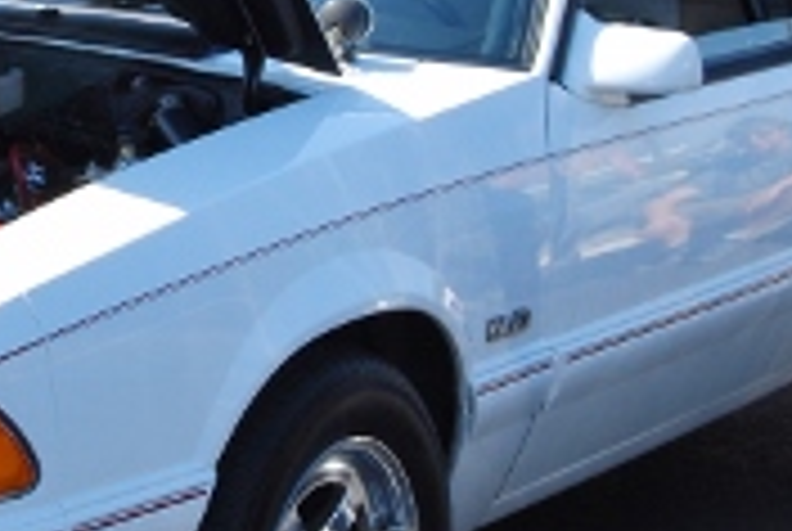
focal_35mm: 142
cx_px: 27
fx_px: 3129
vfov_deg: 9.7
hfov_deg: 14.2
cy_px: 130
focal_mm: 26
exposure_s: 1/250
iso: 200
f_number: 8
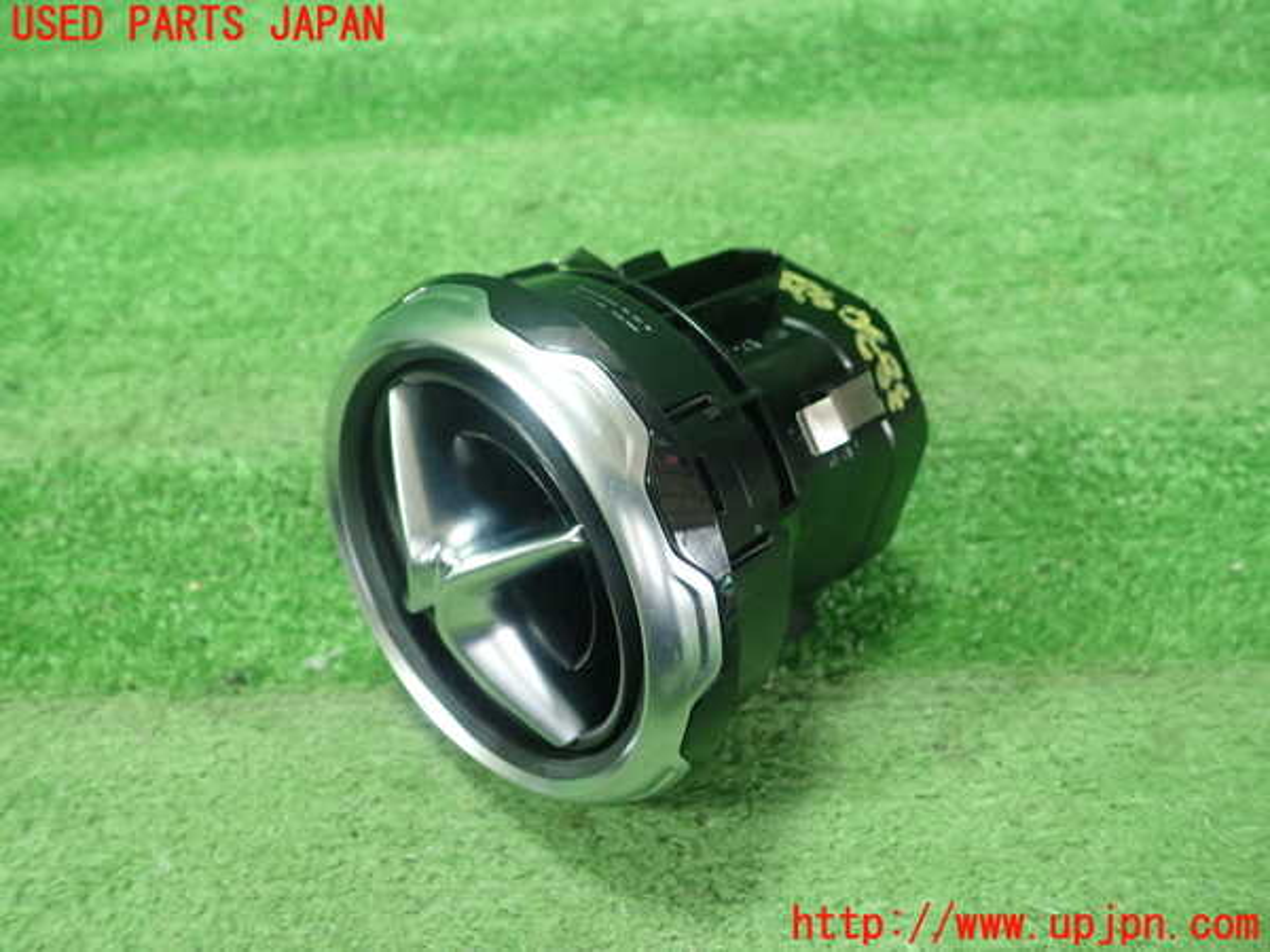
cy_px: 476
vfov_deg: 46.8
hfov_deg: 60.0
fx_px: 1101
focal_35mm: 30
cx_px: 635
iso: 500
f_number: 2.3
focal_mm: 5.5
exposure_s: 1/125
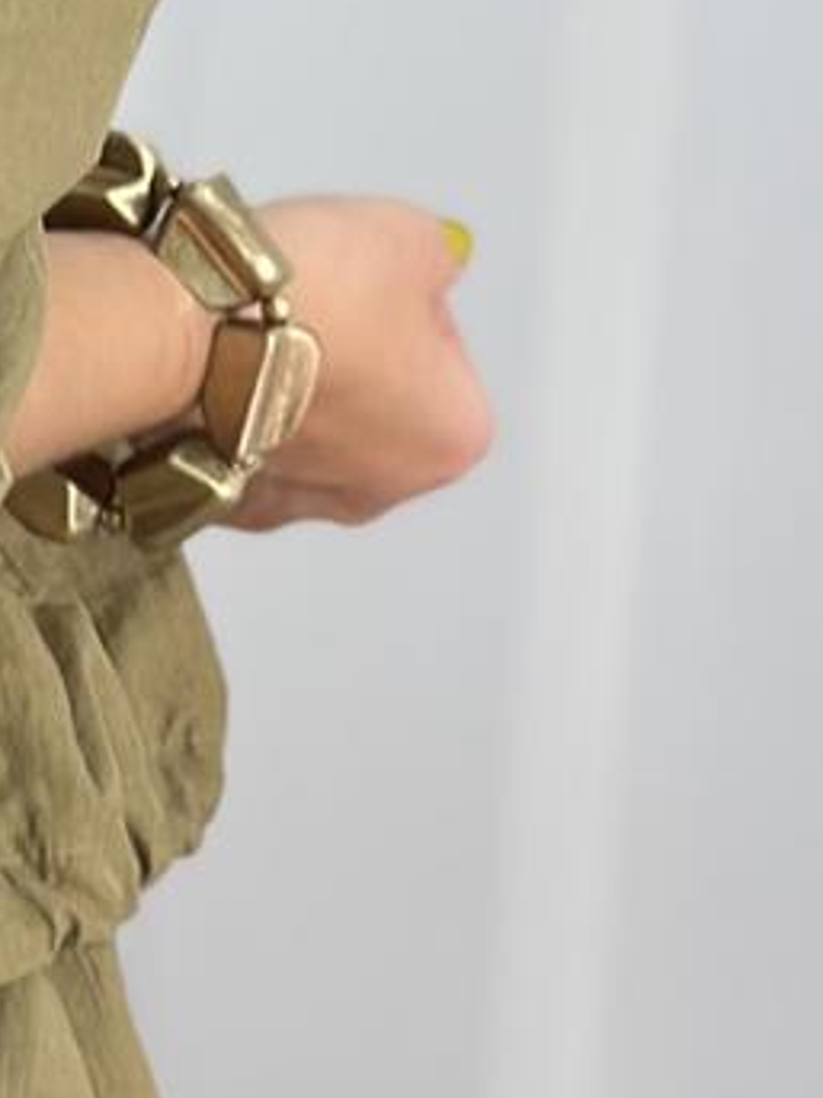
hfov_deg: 6.5
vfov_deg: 8.8
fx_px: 7105
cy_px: 131
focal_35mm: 224
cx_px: -666
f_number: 1.78
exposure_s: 1/167
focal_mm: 6.86
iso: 80
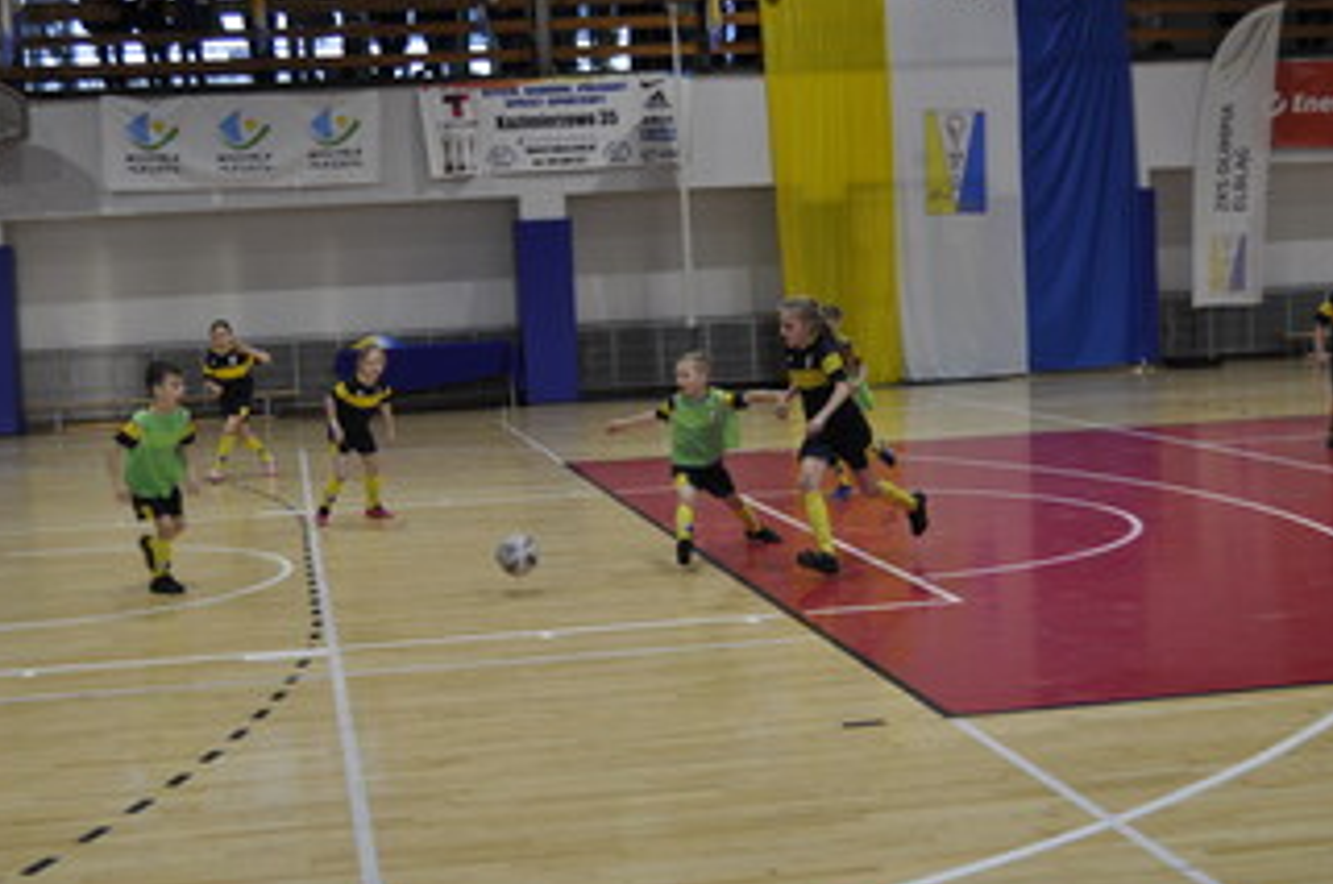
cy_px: 440
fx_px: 1923
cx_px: 569
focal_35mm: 52
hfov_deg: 38.2
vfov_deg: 25.9
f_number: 4.5
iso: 400
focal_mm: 26
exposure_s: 1/80
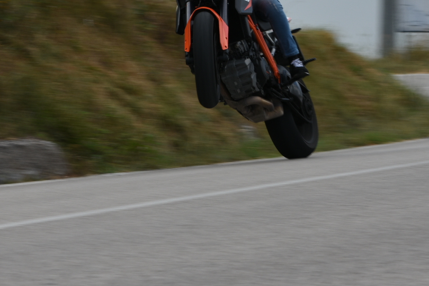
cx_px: 151
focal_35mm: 258
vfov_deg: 5.3
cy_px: 54
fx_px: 3074
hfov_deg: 8.0
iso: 100
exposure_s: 1/100
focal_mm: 86
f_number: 11
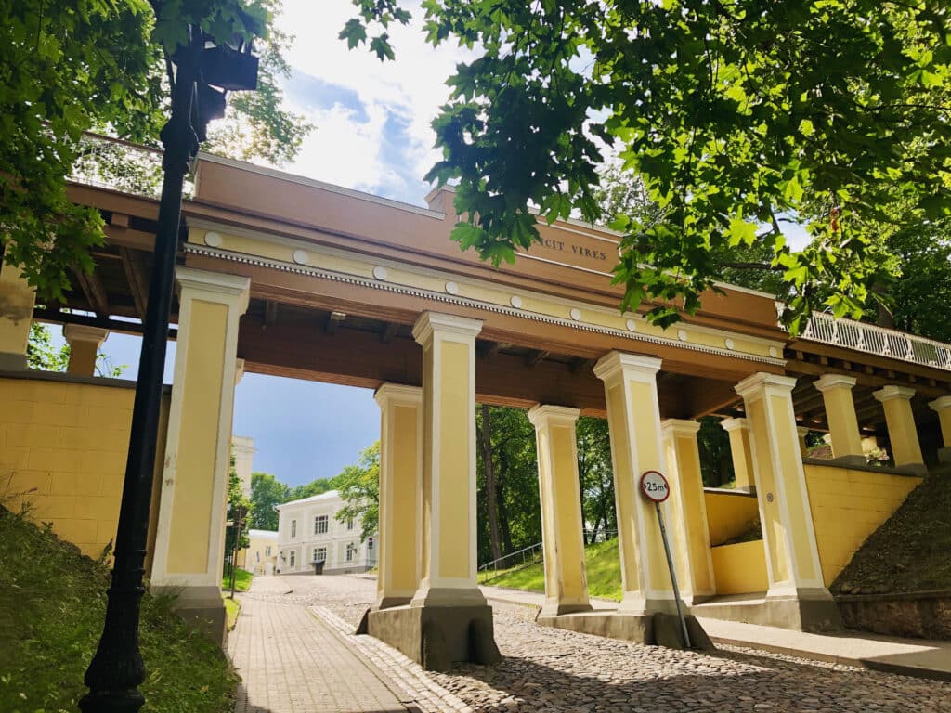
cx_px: 476
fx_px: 769
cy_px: 356
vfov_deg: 49.7
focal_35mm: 28
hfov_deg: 63.4
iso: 20
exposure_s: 1/1171
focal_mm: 3.99
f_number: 1.8
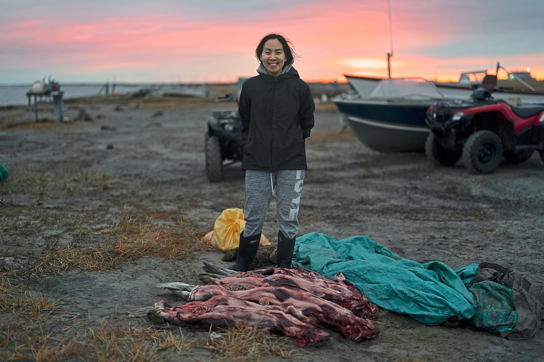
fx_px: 755
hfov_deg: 39.6
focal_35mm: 50
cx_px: 272
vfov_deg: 27.0
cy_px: 181
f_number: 1.2
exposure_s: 1/160
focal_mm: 50
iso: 250
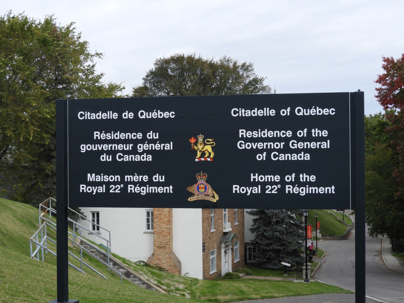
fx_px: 759
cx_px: 202
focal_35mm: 65
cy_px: 152
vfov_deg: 22.6
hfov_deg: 29.8
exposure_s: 1/320
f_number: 4.2
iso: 100
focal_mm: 11.6
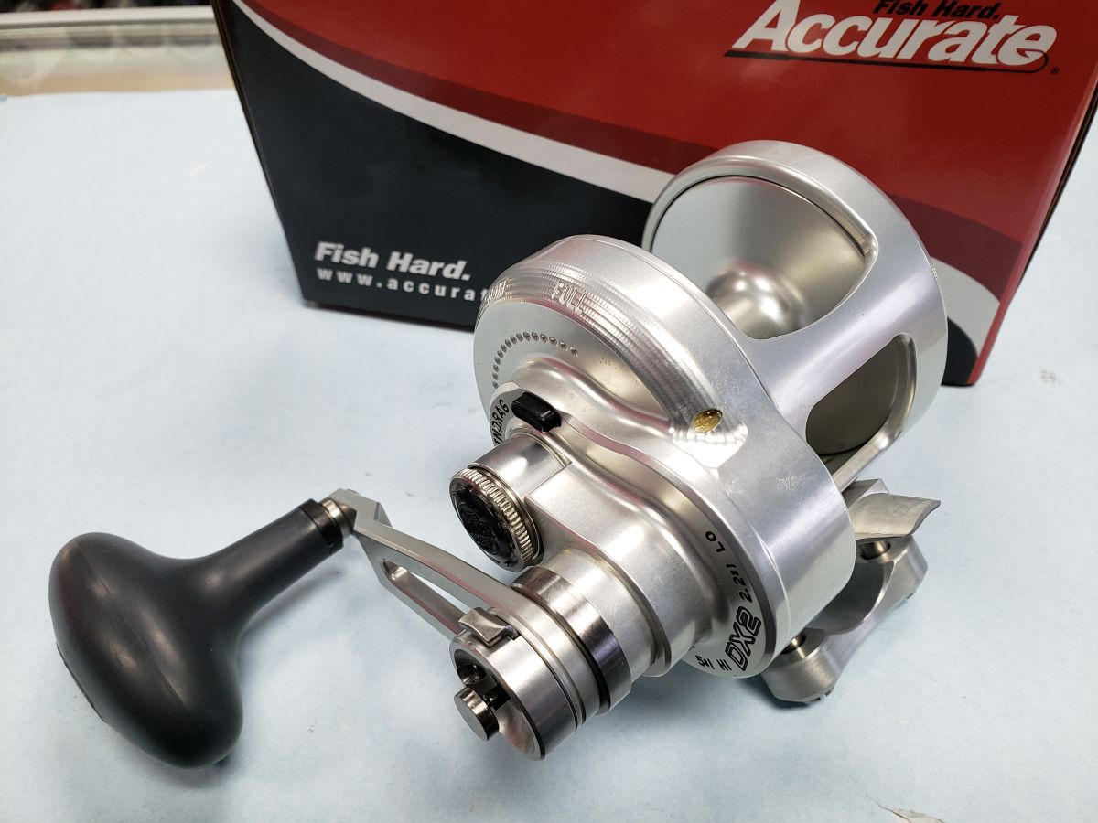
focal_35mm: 26
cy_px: 412
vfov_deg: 53.1
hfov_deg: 67.3
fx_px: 825
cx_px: 549
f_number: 2.4
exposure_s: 1/60
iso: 200
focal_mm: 4.3
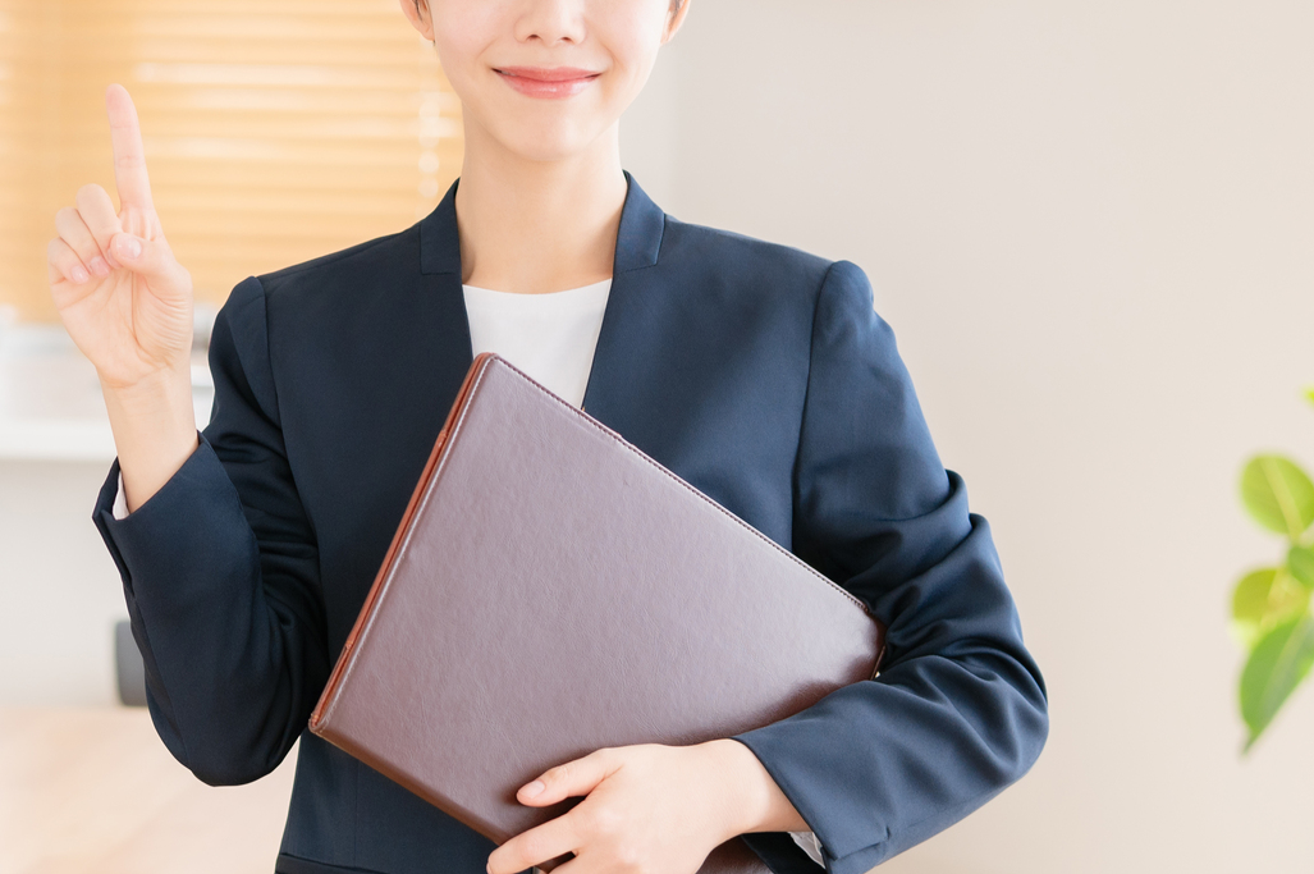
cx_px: 141
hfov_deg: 17.8
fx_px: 4121
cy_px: 243
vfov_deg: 12.1
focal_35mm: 113
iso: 400
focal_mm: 58
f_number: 3.2
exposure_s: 1/250
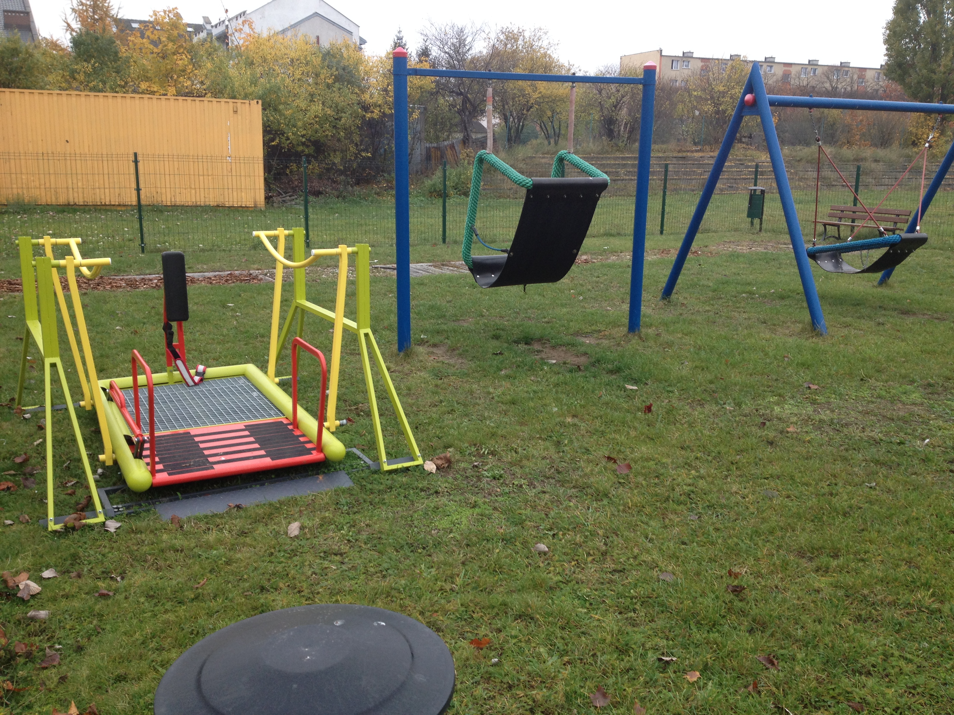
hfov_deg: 52.6
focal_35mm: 35
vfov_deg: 40.7
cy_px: 358
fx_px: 965
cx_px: 477
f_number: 2.4
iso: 50
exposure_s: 1/120
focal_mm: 4.28
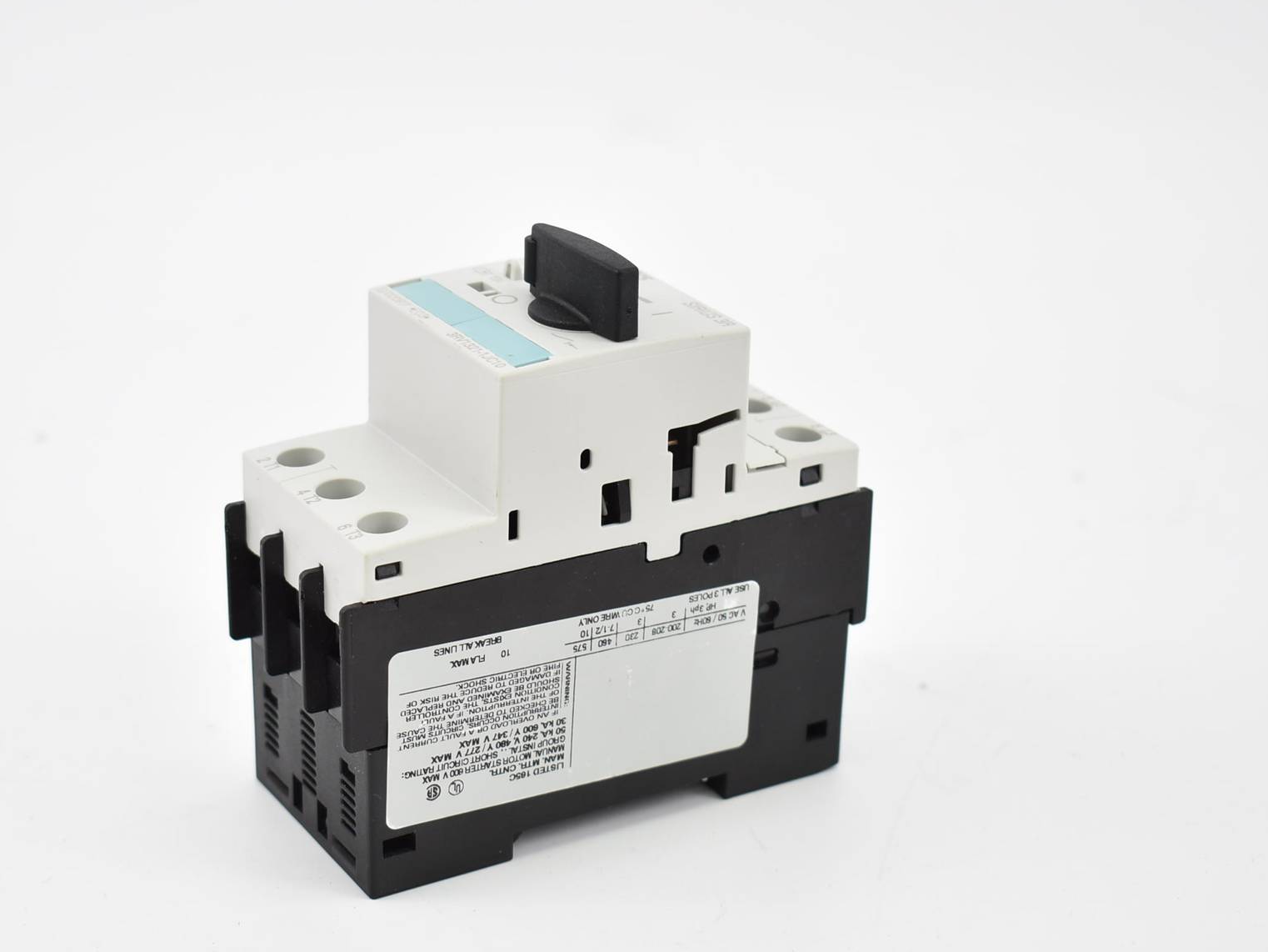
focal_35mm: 72
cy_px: 529
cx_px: 566
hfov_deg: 27.1
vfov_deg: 20.5
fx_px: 2626
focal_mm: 35
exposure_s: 1/30
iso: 100
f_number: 4.5
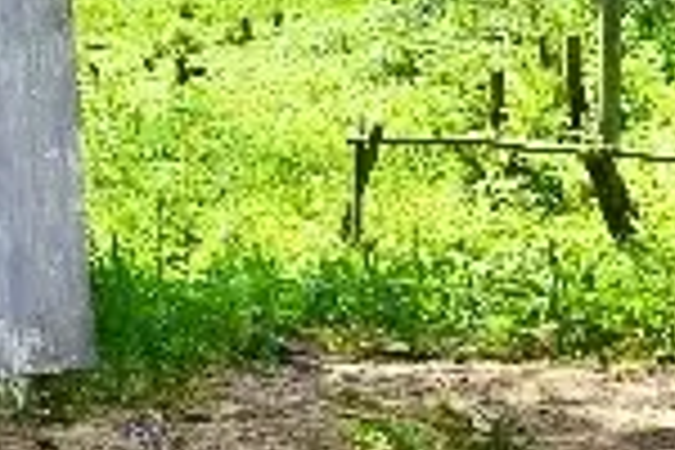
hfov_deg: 11.6
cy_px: -416
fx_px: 2681
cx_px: -994
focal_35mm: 143
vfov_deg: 9.1
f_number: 5
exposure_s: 1/500
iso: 100
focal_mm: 21
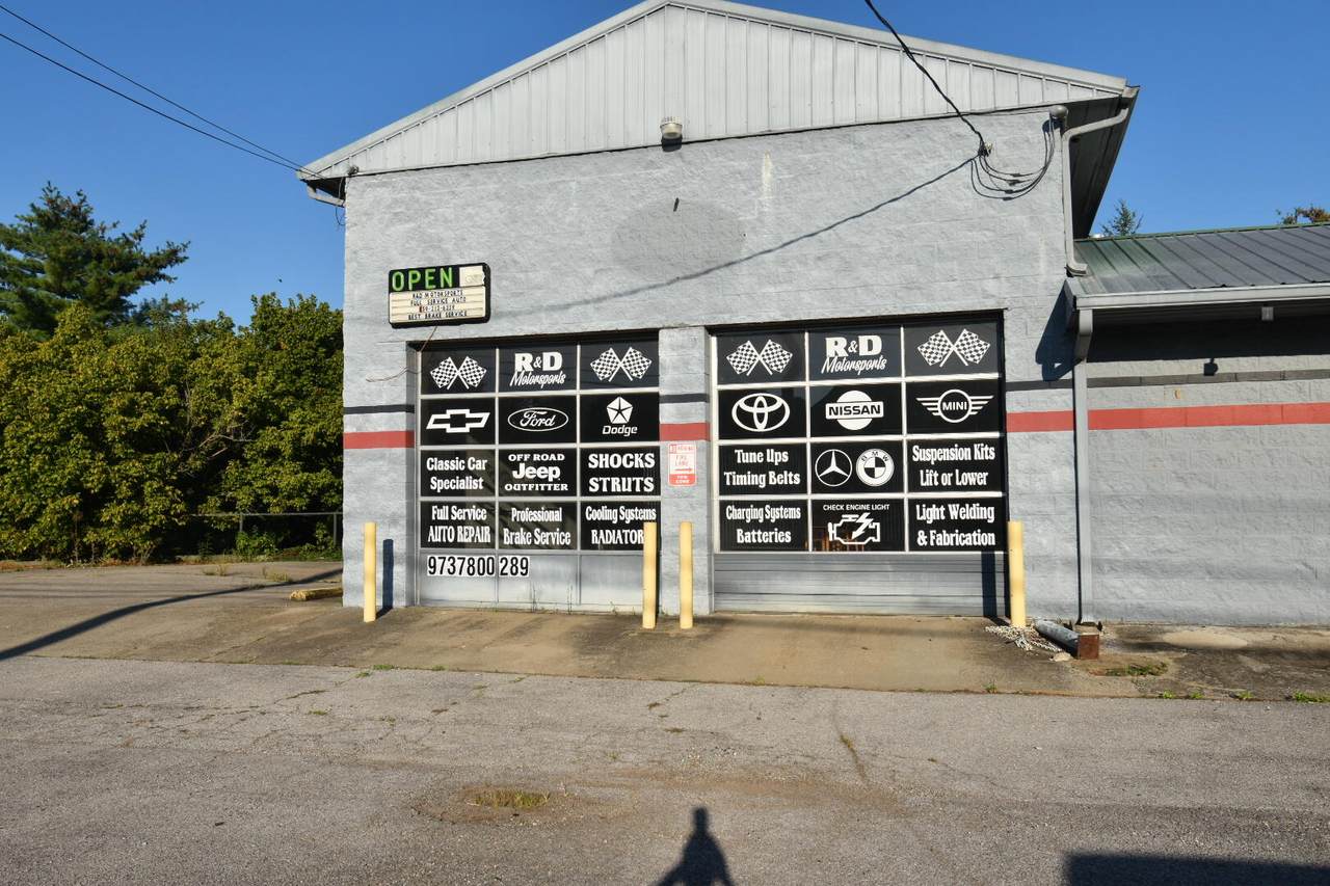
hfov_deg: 61.9
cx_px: 665
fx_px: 1108
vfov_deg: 43.6
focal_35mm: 30
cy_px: 443
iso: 100
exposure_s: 1/200
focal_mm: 20
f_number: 11
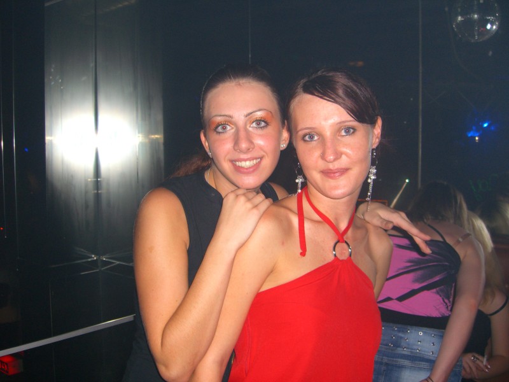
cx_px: 254
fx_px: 559
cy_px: 191
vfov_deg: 37.7
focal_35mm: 38
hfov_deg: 49.0
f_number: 2.8
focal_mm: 7.9
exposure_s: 1/60
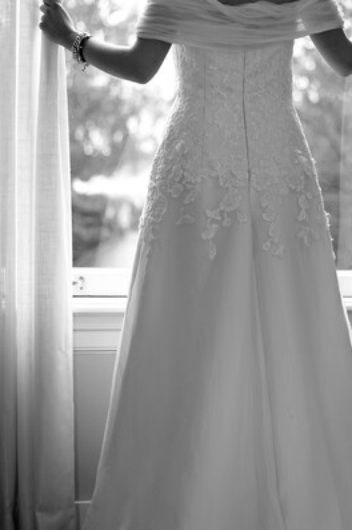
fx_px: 1278
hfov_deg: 15.6
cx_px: 237
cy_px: 236
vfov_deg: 23.4
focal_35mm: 87
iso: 250
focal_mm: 50
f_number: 2
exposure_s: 1/50
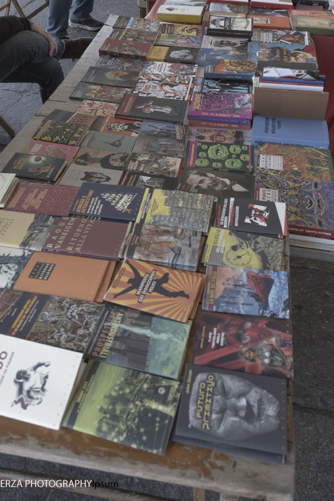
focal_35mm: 37
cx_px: 187
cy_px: 120
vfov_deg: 49.6
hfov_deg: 35.9
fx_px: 515
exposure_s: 1/125
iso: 640
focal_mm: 16
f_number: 4
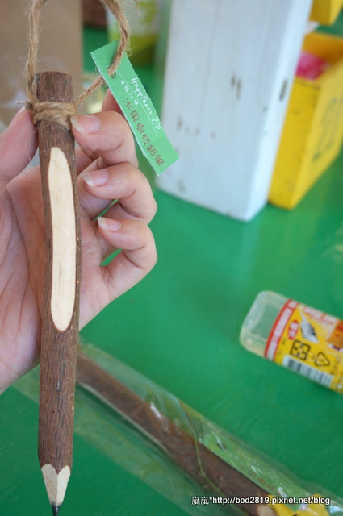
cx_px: 172
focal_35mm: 36
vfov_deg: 53.2
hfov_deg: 36.8
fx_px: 516
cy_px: 258
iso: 320
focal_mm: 24
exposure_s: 1/60
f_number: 4.5
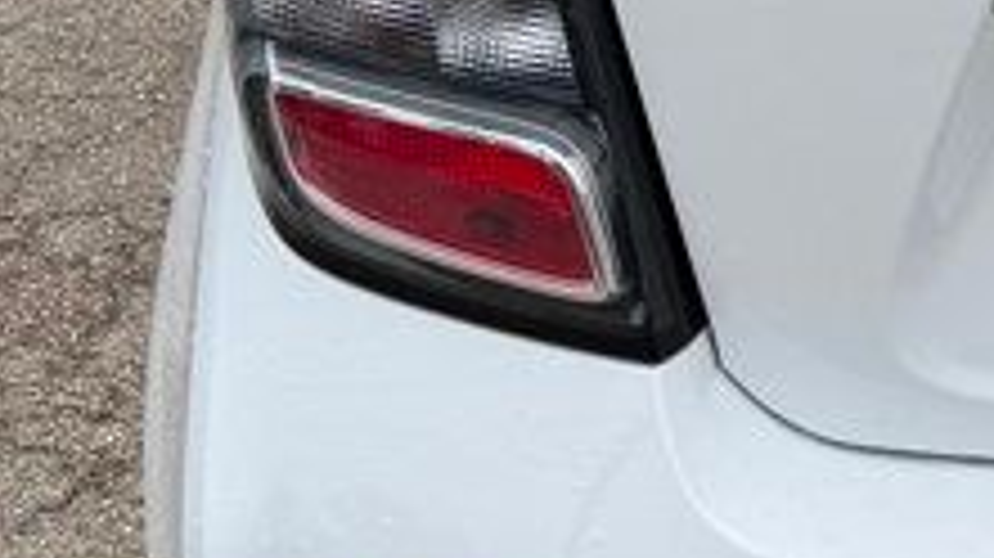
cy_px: -166
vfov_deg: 9.8
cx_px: 1651
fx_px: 3187
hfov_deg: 15.7
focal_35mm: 121
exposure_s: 1/4975
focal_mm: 6.76
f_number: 1.78
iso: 80
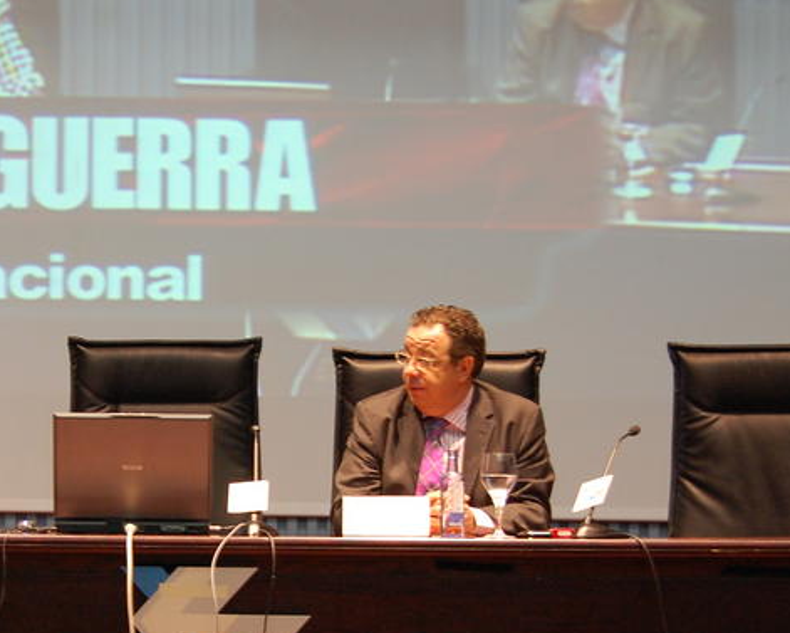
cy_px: 505
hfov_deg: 18.3
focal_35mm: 104
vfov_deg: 14.7
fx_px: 2432
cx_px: 185
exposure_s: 1/15
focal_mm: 34
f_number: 4.5
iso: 800
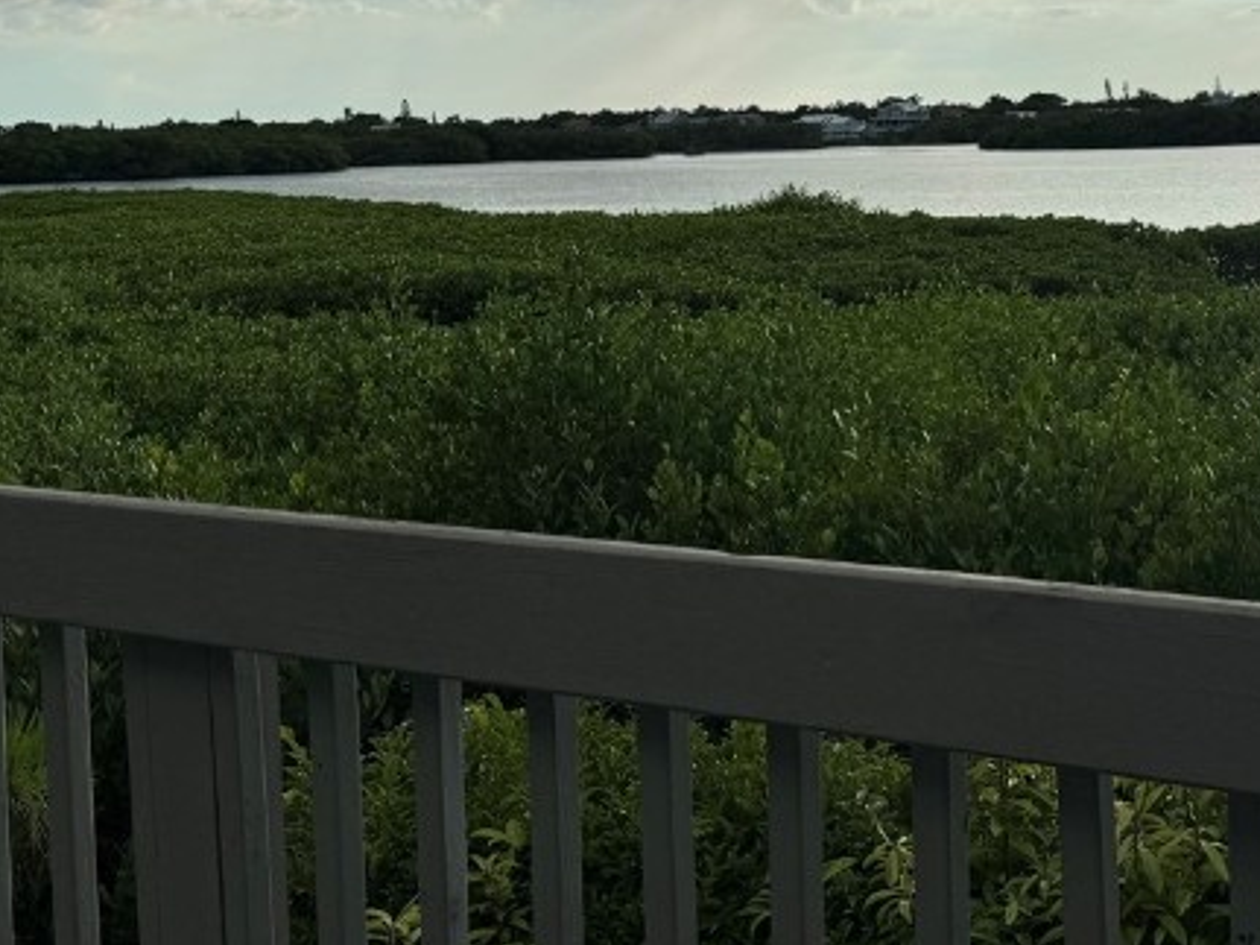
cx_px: 830
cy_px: 319
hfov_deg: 33.5
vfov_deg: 25.5
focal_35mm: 57
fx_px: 2074
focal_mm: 6.76
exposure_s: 1/10417
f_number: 1.78
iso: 80
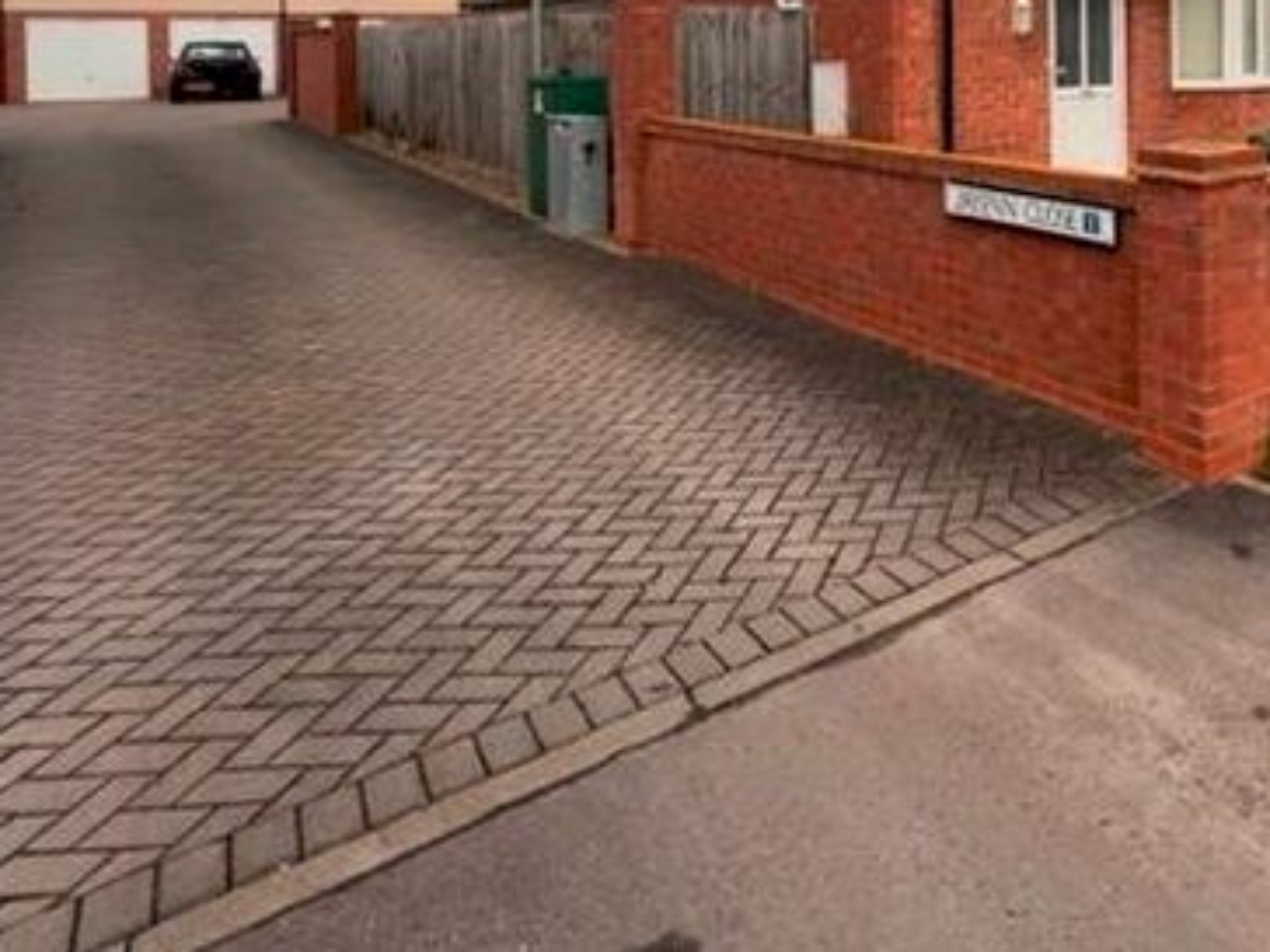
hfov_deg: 59.8
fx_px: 917
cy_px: 44
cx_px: 1123
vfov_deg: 47.5
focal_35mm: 25
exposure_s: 1/317
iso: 32
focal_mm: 1.57
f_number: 1.8
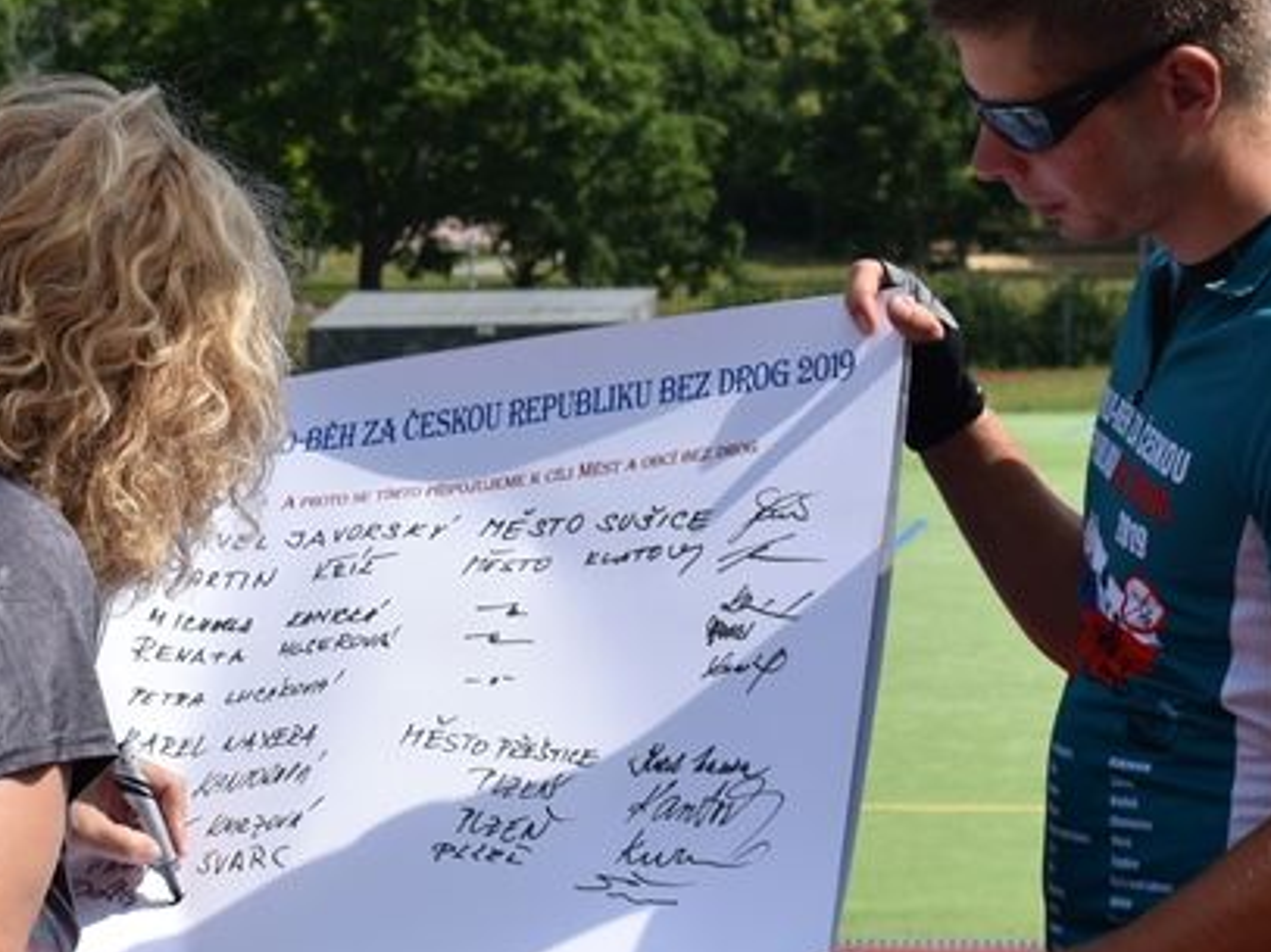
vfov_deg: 10.7
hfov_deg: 14.3
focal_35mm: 138
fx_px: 5065
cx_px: 378
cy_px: 382
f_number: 8
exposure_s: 1/250
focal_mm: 38
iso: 100
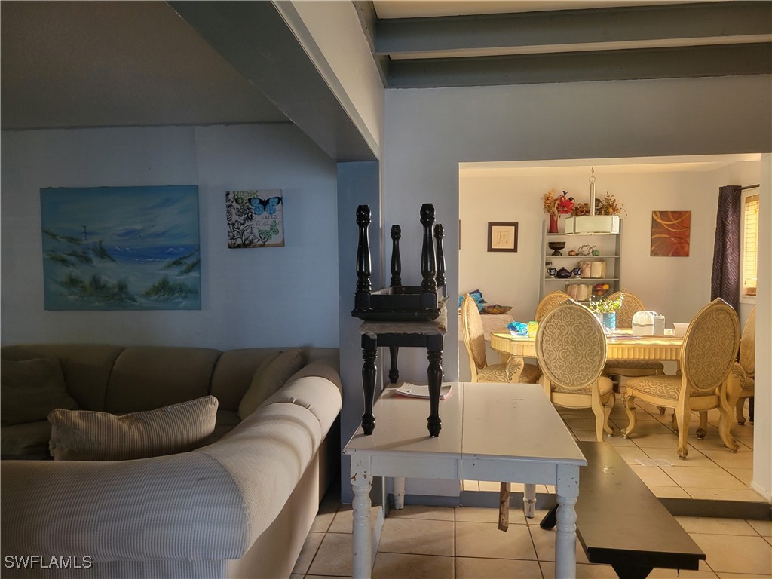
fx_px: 580
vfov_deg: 53.1
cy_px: 290
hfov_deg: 67.3
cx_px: 386
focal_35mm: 26
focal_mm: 5.4
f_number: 1.8
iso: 250
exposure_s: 1/40
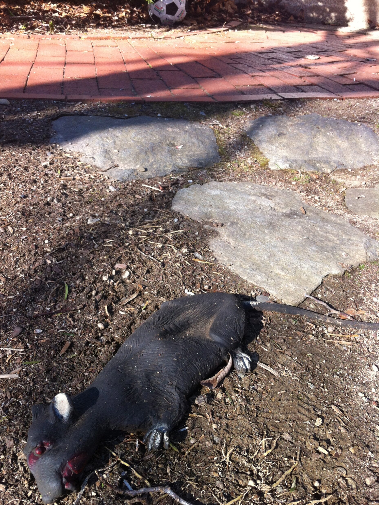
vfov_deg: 51.3
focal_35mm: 36
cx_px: 188
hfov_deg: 39.7
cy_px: 257
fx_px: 525
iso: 80
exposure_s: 1/258
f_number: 2.8
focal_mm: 3.85
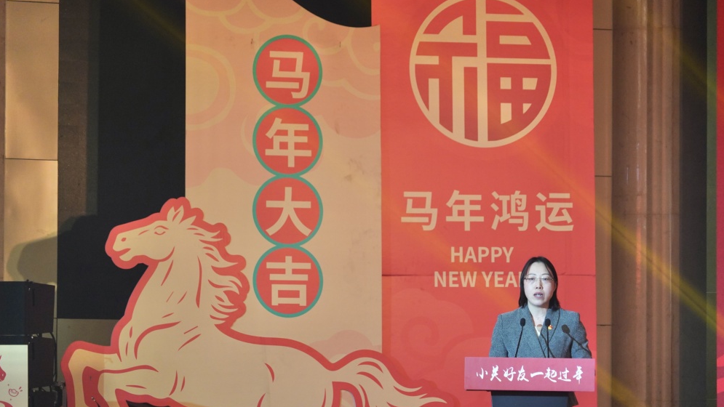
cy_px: 239
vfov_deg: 6.8
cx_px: 362
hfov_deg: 12.1
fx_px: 3418
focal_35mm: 178
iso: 3200
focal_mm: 169
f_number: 6.3
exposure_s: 1/200
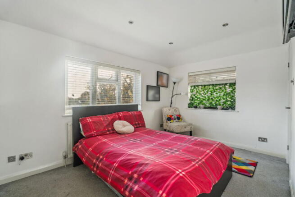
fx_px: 131
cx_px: 148
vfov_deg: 73.8
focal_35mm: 16
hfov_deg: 96.7
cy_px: 98
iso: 1600
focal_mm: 16
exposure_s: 1/80
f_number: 6.3
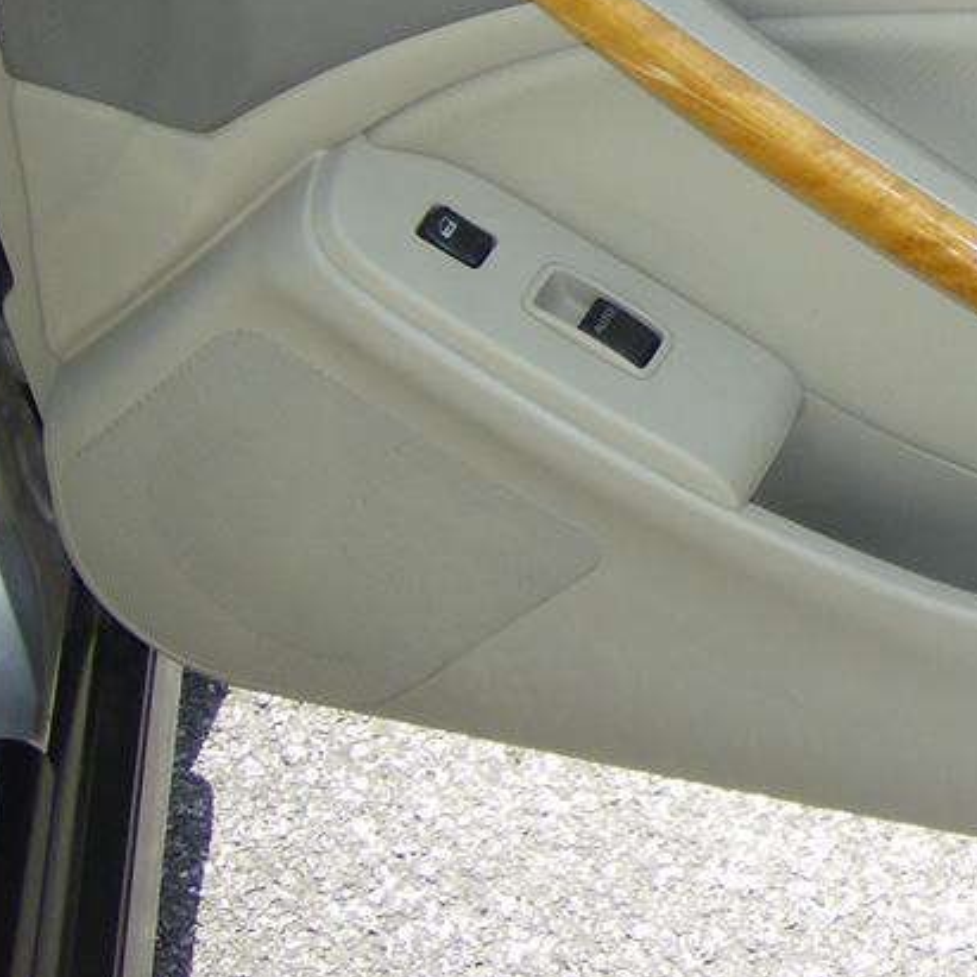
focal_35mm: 84
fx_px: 2682
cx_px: 1191
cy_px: 214
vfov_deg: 20.4
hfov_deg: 19.4
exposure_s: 1/441
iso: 100
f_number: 2.9
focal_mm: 6.4
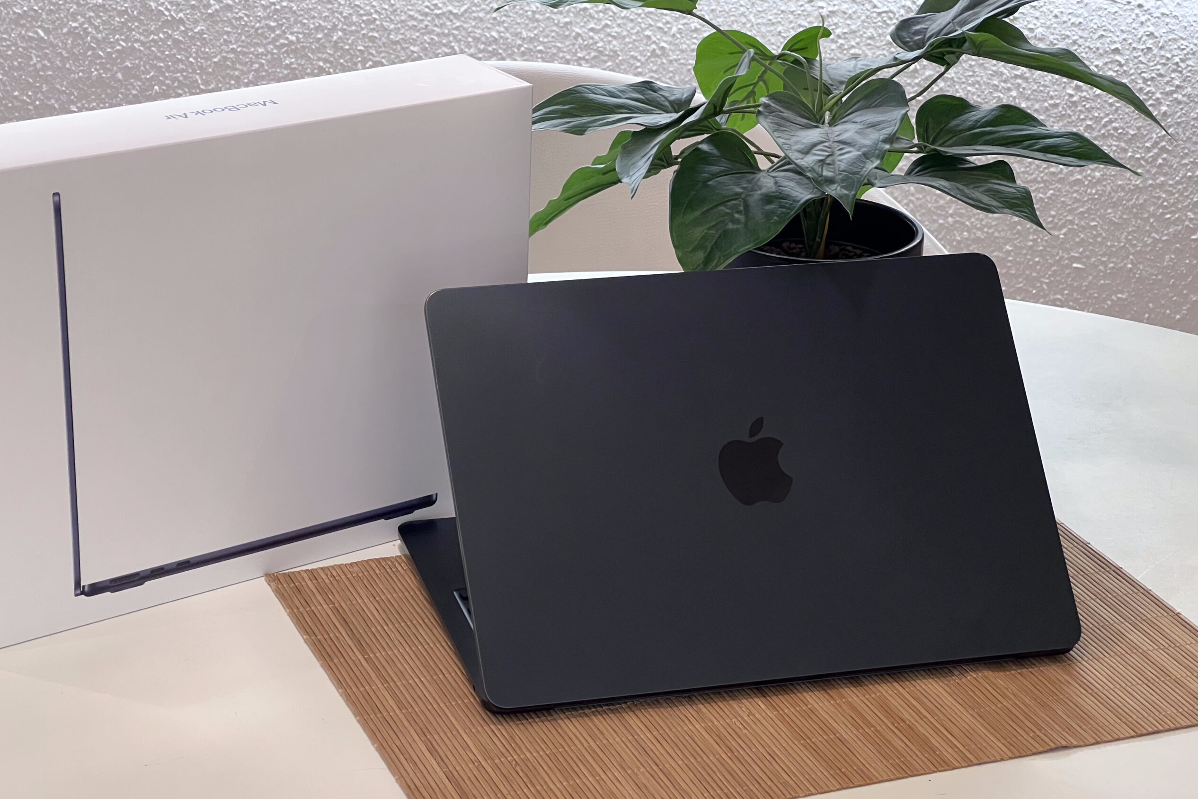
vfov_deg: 16.9
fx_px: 2695
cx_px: 598
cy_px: 432
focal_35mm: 81
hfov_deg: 25.1
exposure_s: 1/60
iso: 250
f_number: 2.8
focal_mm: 9
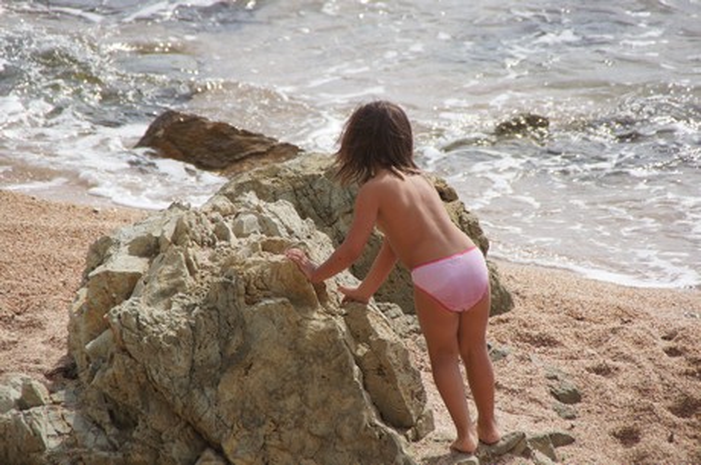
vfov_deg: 4.6
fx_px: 5831
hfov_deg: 6.9
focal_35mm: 300
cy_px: 232
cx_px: 350
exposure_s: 1/400
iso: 100
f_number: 6.3
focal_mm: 200
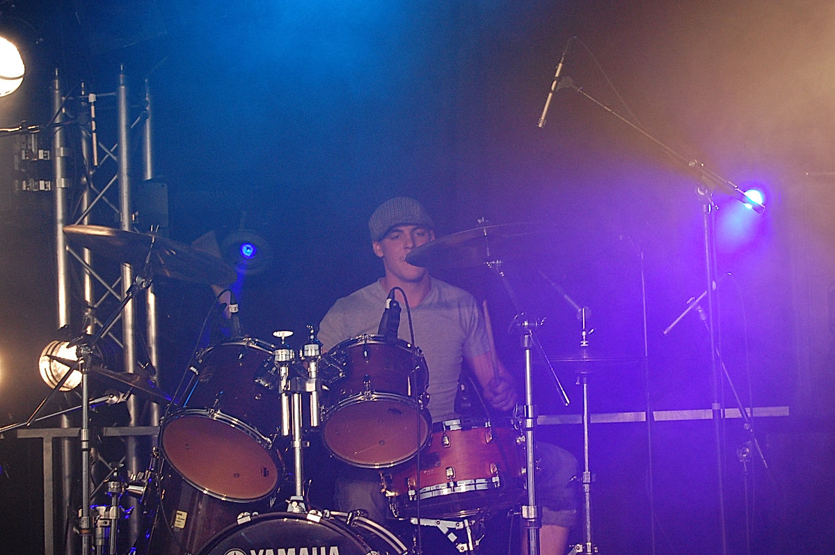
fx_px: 1912
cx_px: 418
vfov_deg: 16.5
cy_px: 278
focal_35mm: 82
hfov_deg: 24.6
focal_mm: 55
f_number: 6.3
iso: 800
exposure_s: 1/160
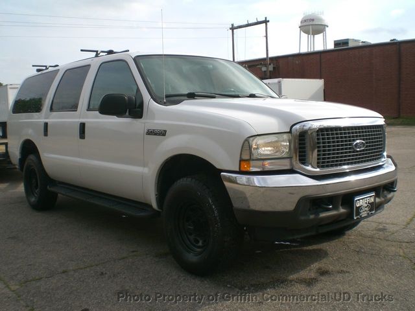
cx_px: 208
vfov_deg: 37.7
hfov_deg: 49.0
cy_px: 156
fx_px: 456
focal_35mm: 38
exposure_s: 1/320
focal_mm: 6.3
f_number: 4.4
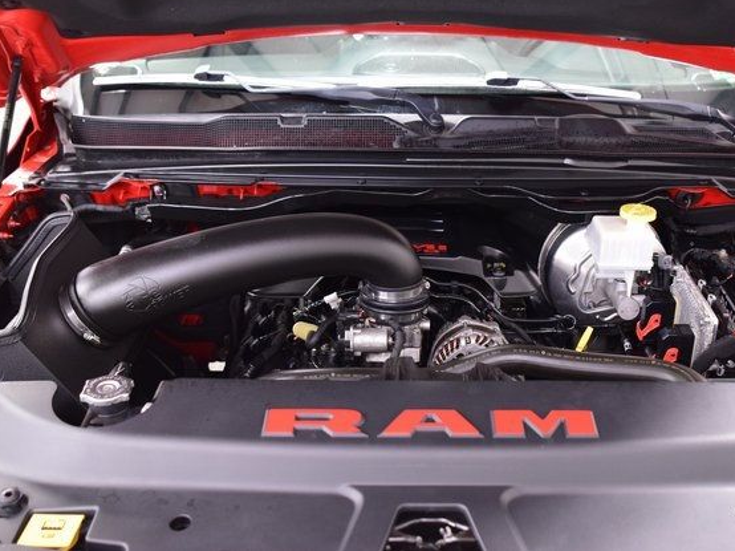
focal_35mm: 40
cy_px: 269
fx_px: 849
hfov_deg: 46.7
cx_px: 421
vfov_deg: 35.9
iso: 1600
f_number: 2.8
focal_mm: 24
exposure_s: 1/30
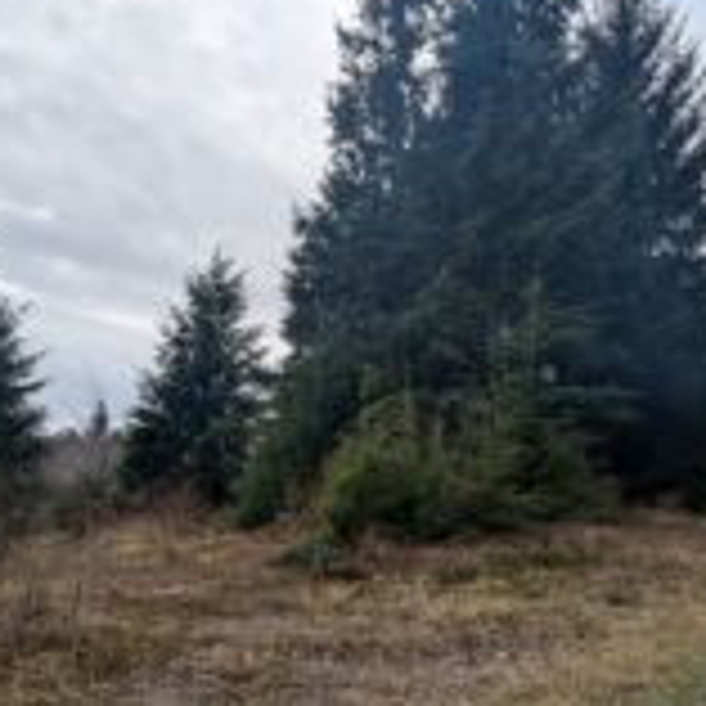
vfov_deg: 57.9
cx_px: 369
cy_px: 465
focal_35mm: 27
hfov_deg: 59.0
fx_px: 623
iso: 41
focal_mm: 2.23
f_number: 1.95
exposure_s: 1/941
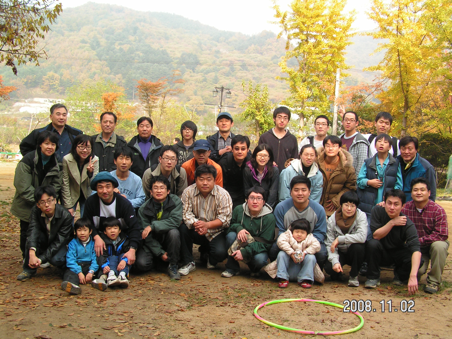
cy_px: 170
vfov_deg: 37.7
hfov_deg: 49.0
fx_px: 496
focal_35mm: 38
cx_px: 226
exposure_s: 1/60
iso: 50
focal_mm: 6.3
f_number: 5.6
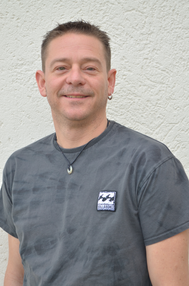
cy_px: 143
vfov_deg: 24.7
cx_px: 94
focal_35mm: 82
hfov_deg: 16.5
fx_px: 653
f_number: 6.3
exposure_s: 1/160
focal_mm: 55
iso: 200
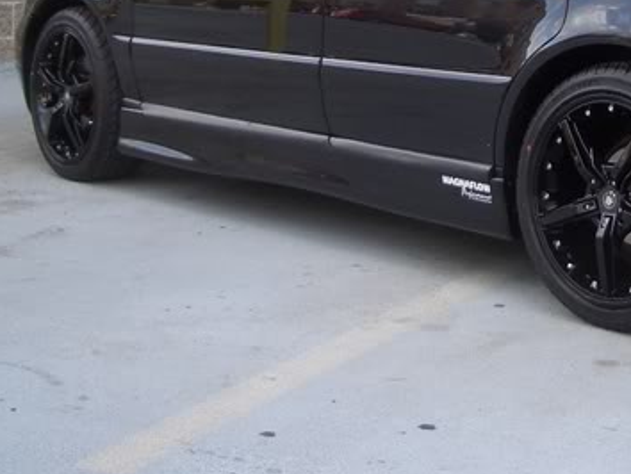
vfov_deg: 18.3
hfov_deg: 24.0
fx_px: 1441
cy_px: 11
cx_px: 563
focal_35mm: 79
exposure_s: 1/250
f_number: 2.6
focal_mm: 5.8
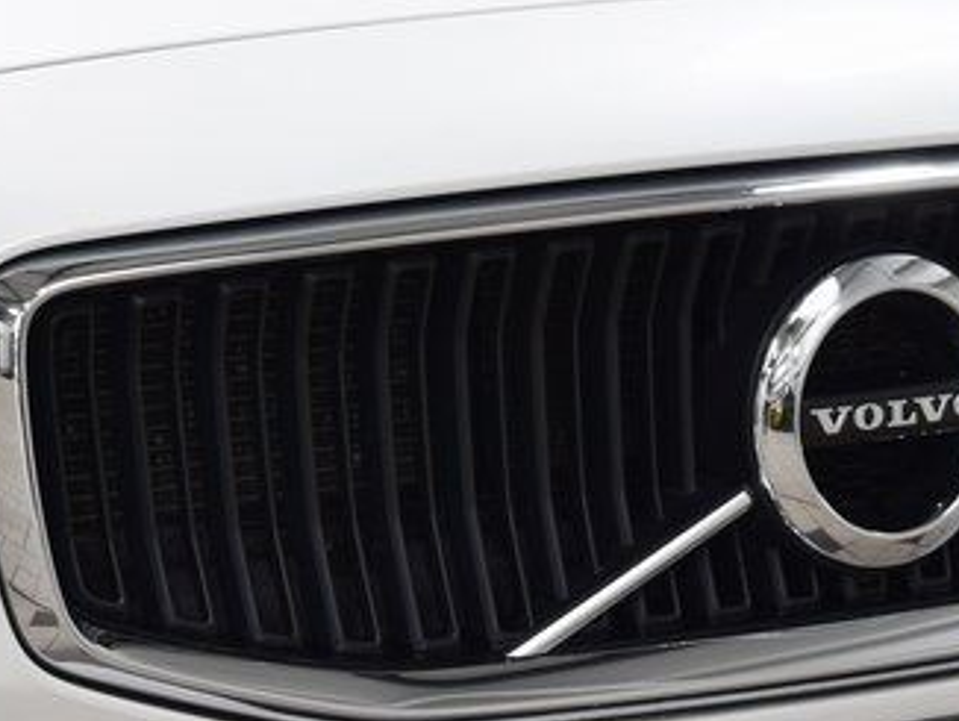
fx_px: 4769
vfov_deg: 8.6
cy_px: 649
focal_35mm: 172
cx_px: 241
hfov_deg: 11.5
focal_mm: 38
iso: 400
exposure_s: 1/15
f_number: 6.3
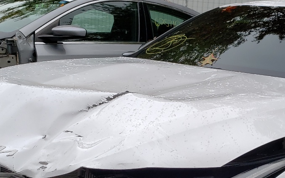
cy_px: 185
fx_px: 505
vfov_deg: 19.4
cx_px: 208
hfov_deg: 31.1
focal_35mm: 65
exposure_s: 1/1667
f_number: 1.5
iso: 50
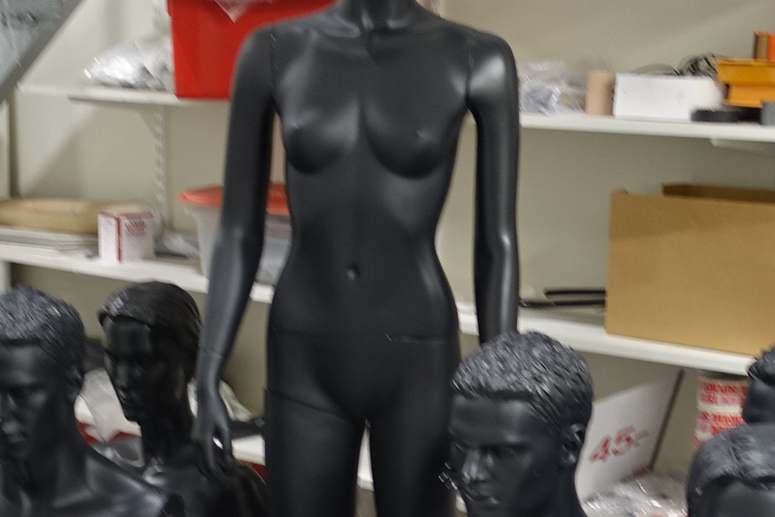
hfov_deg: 26.3
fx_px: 1658
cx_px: 415
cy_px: 560
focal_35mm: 77
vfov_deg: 17.2
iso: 250
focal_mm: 8.8
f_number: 1.8
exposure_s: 1/30
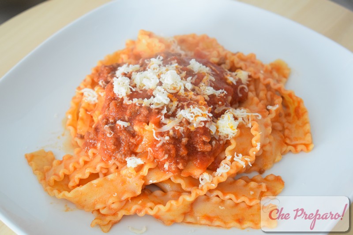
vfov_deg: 20.2
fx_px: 662
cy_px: 118
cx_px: 176
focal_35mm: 68
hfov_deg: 29.9
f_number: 5
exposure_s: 1/125
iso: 2500
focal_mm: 45
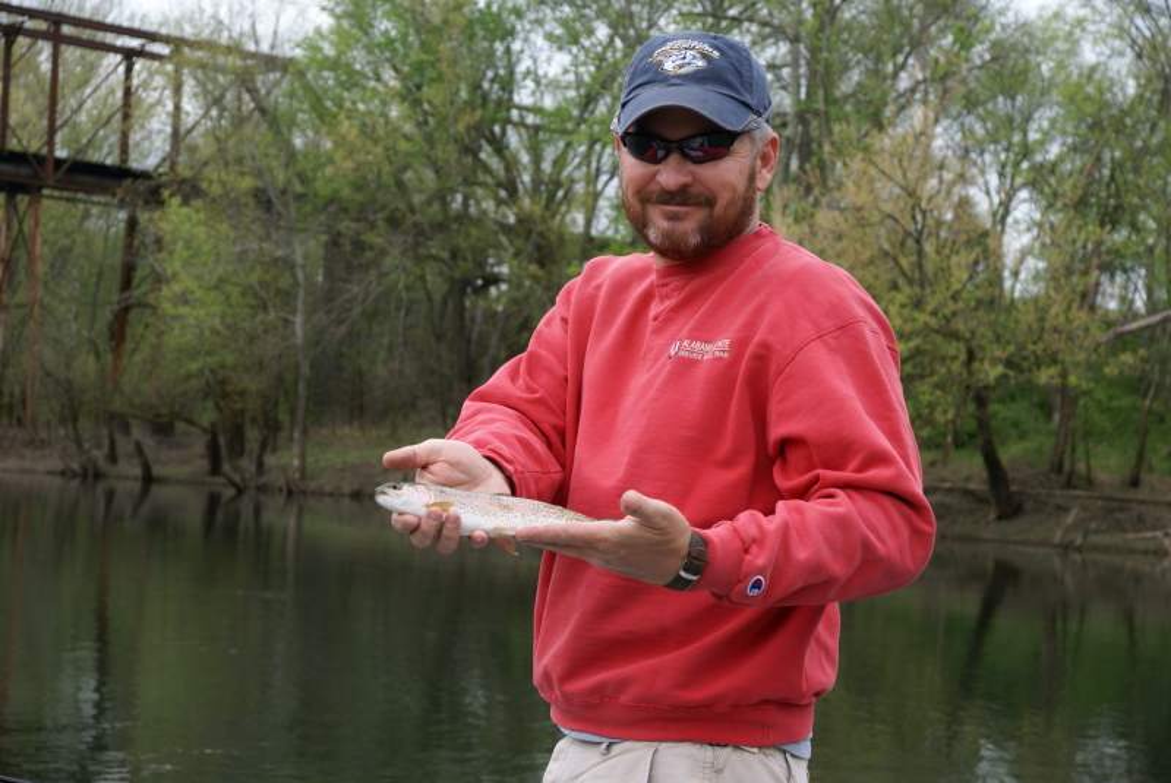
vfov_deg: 20.2
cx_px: 586
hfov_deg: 29.8
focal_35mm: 68
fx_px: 2198
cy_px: 392
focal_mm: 45
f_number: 5.6
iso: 100
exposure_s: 1/250
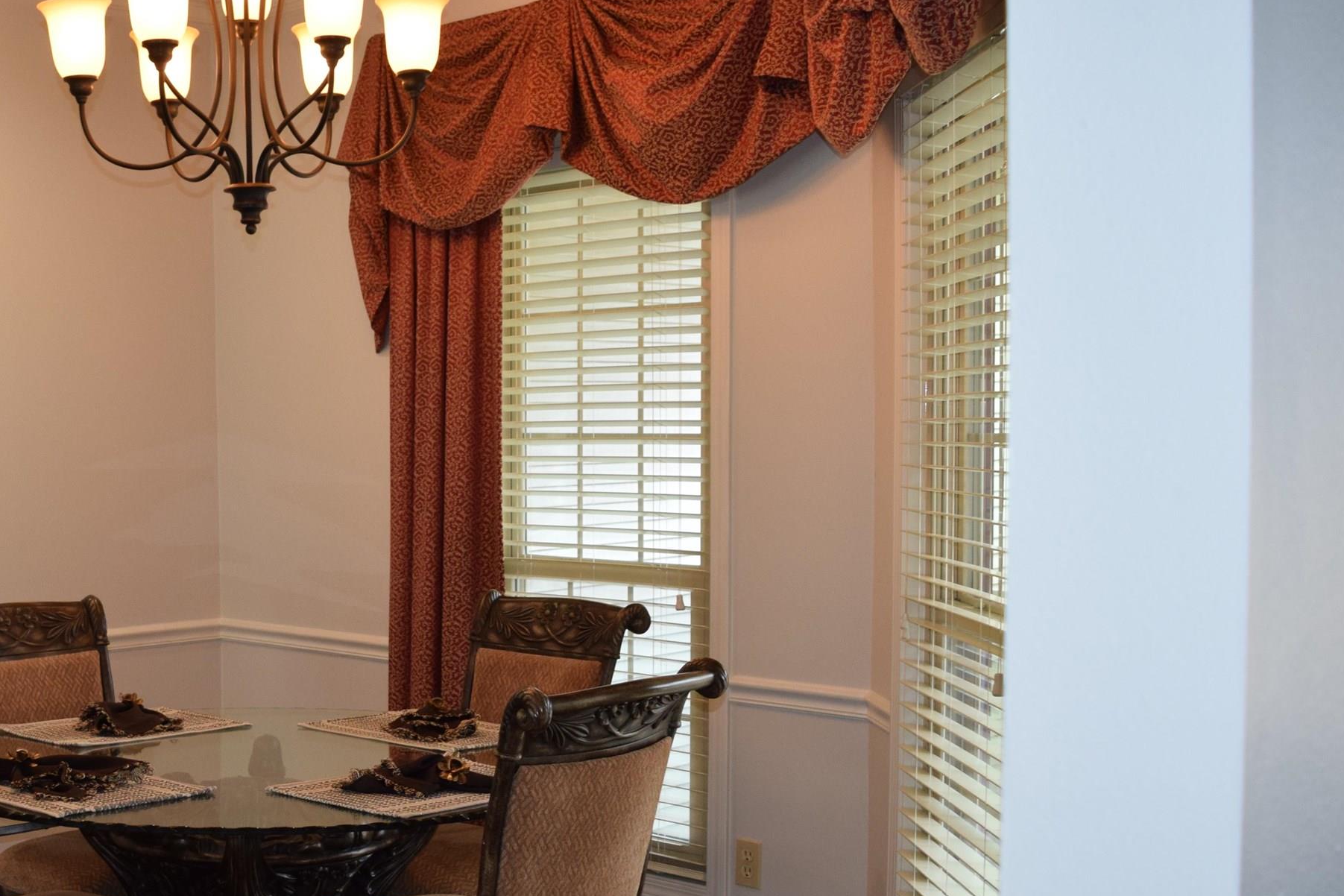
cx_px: 297
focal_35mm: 46
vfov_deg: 29.1
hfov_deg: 41.2
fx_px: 1717
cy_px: 558
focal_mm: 18
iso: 800
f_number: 5
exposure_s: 1/100
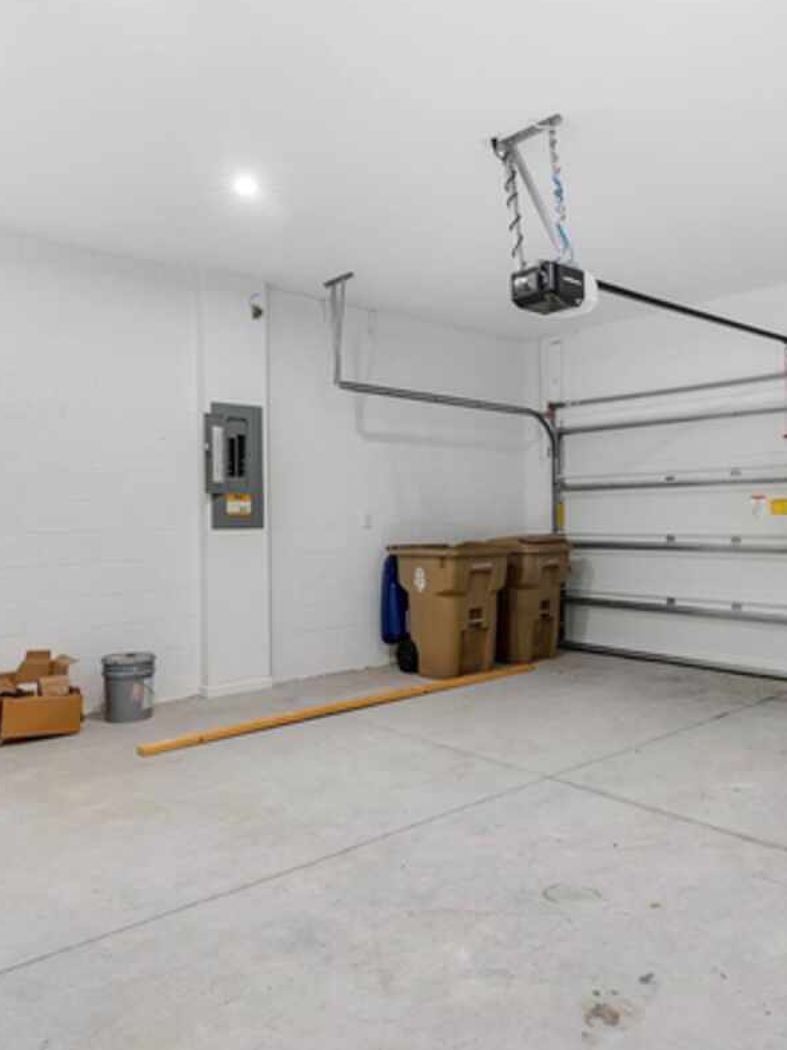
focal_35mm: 25
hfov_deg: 54.2
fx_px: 758
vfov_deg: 69.4
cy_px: 539
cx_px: 496
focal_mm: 16
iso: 100
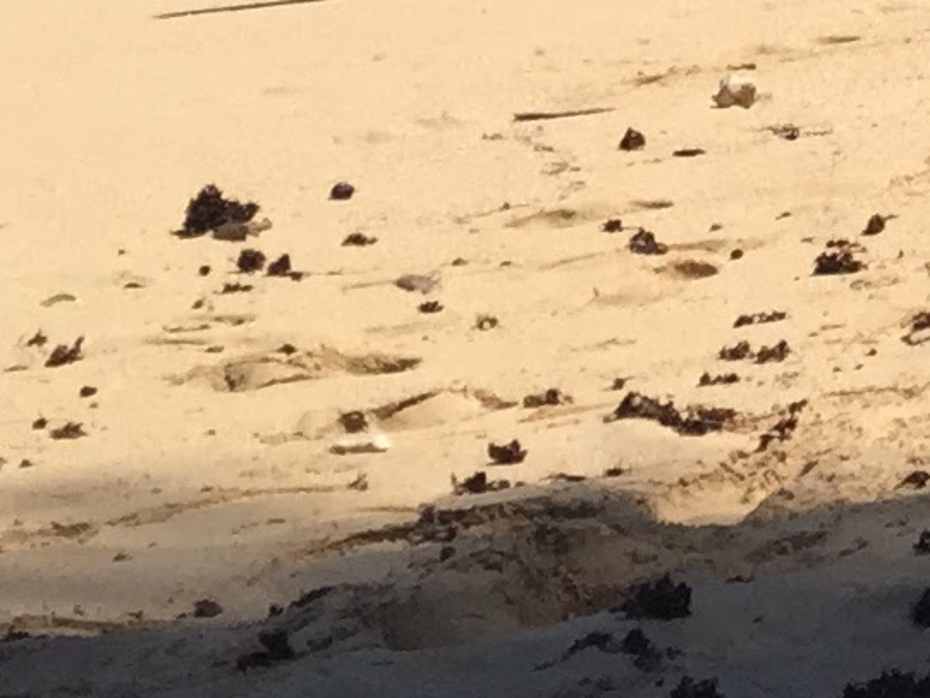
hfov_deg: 10.5
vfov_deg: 7.7
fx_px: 4703
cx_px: 1803
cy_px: -1128
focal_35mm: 175
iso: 32
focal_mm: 4.15
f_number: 2.2
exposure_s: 1/2825
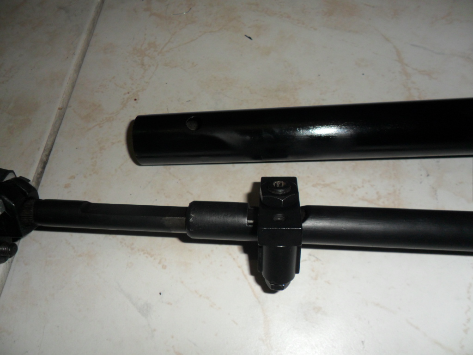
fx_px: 369
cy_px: 178
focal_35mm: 27
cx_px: 236
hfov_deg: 65.3
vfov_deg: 51.4
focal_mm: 4.9
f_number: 8.9
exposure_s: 1/45
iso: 80
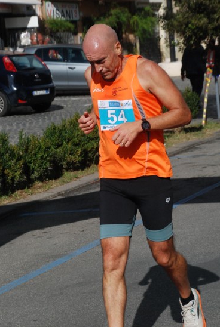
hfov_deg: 12.0
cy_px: 169
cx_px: 118
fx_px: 1049
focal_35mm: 115
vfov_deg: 17.8
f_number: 9
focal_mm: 70
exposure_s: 1/2000
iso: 1000
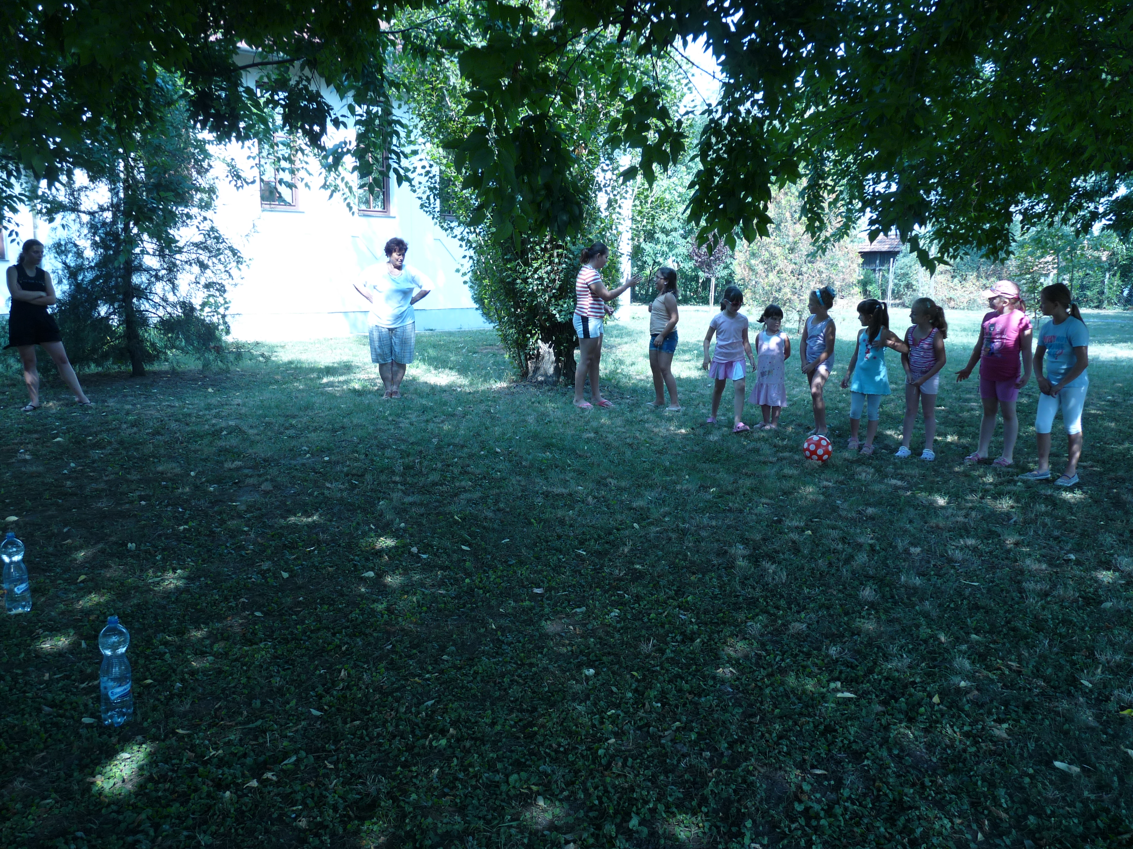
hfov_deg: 65.3
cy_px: 424
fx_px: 884
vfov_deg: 51.4
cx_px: 566
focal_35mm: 27
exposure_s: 1/200
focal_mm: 4.8
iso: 100
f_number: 2.8
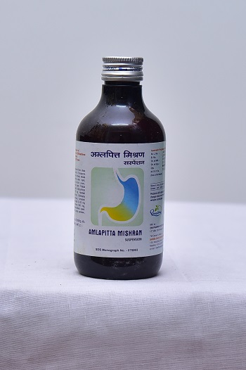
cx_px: 123
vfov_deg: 32.4
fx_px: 636
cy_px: 185
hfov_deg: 21.9
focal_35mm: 62
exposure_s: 1/160
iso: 1250
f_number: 4.5
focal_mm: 62
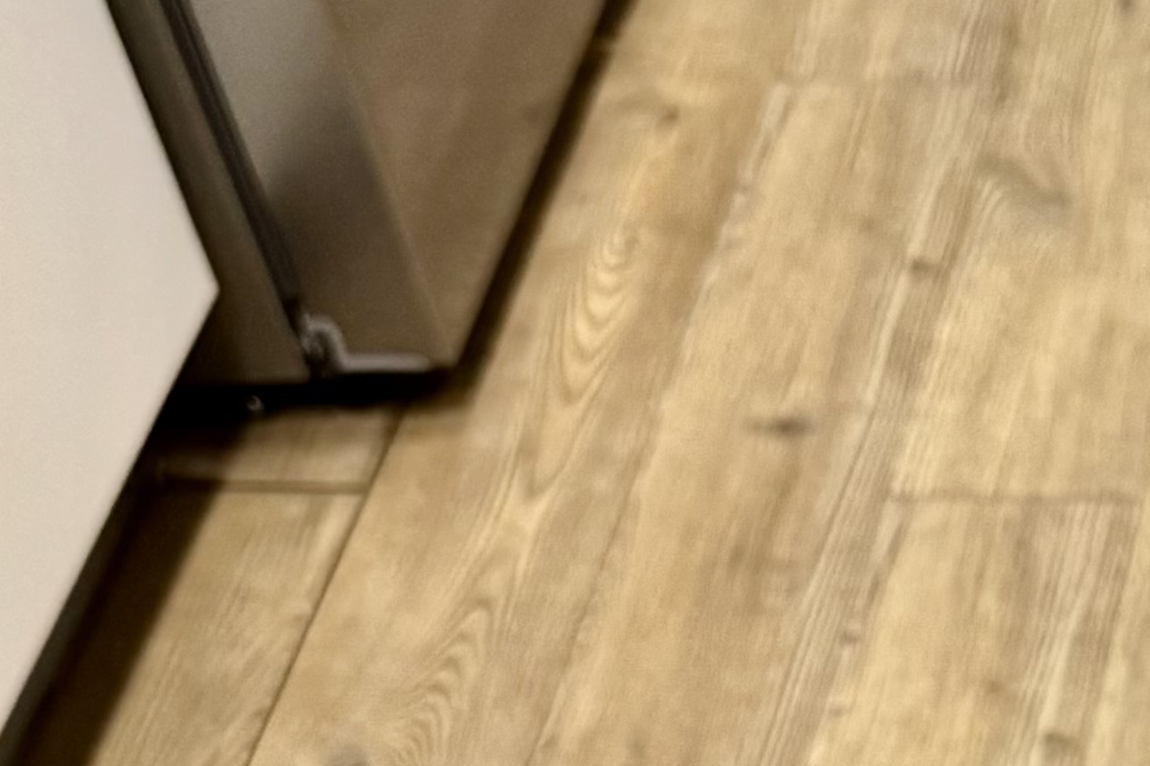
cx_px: 1726
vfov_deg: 12.1
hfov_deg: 16.9
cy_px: 1015
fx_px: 3514
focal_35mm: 110
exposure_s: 1/50
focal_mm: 6.76
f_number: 1.78
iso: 320
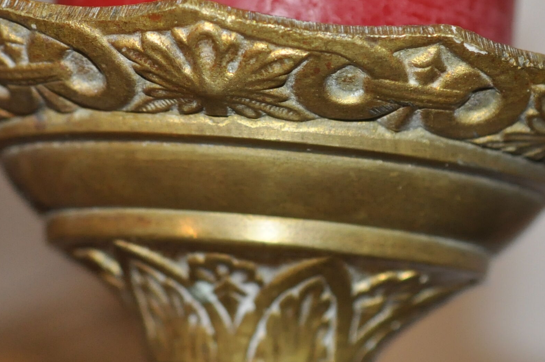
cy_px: 42
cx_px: 302
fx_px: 2465
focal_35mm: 163
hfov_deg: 12.6
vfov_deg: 8.4
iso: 800
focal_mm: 40
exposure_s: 1/60
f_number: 4
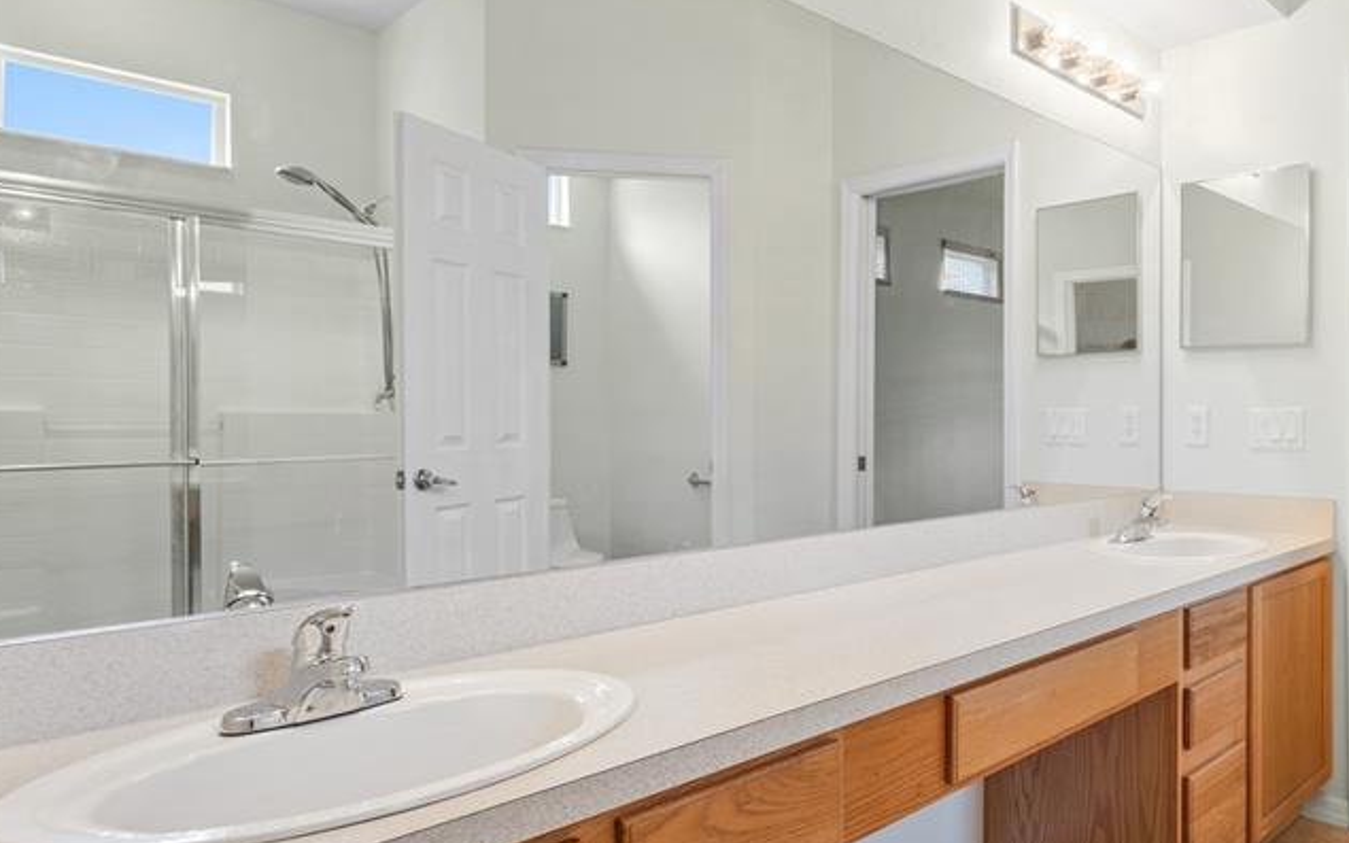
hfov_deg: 69.8
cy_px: 427
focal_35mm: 23
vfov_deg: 53.0
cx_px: 1073
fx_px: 846
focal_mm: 14
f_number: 8
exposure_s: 1/2
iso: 200
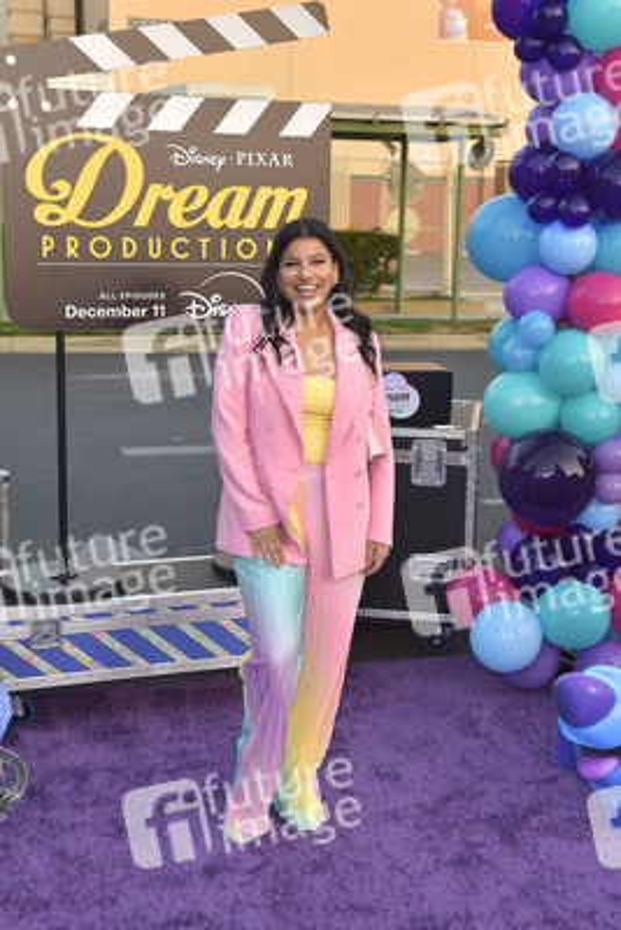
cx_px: 310
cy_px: 465
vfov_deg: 42.7
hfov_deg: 29.3
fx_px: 1189
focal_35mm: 46
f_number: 6.3
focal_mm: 46
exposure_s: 1/250
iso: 640
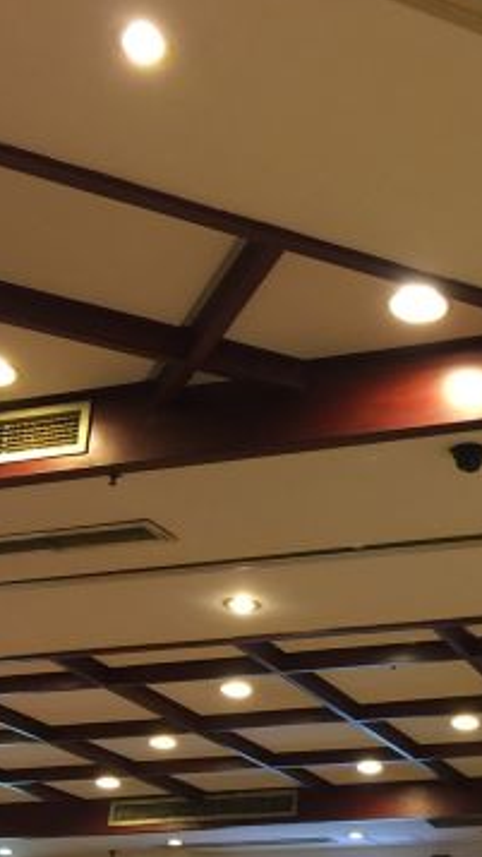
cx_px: 487
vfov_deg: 33.5
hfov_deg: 18.9
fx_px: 1408
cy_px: 573
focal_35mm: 62
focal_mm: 4.15
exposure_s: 1/17
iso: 100
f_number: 2.2
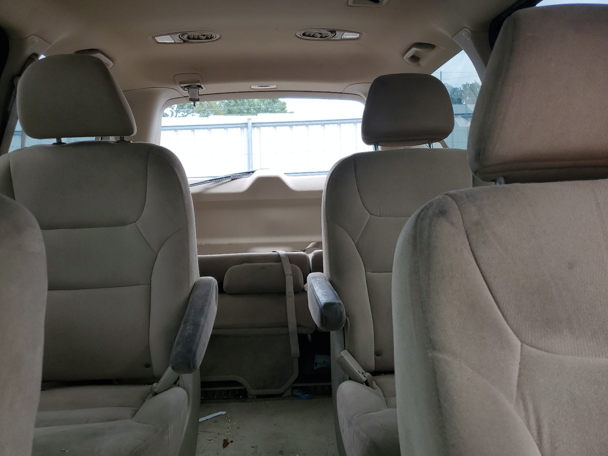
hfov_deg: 67.3
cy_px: 228
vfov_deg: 53.1
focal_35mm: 26
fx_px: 457
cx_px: 304
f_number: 1.5
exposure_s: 1/294
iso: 50
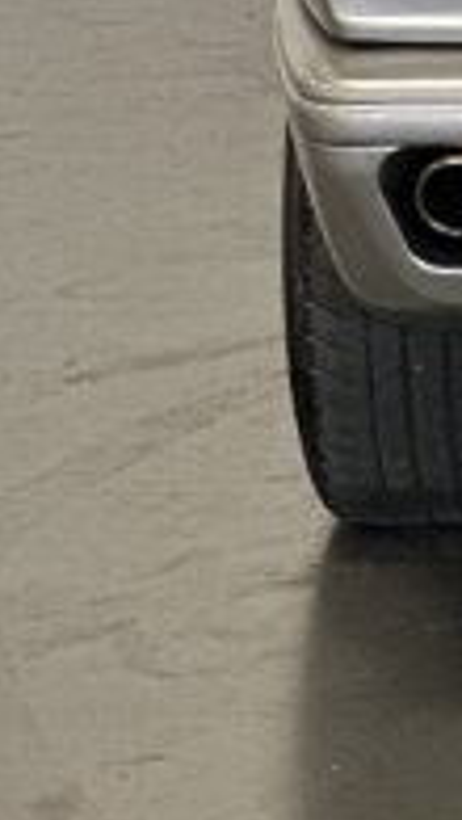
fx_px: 5976
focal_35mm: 275
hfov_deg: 4.3
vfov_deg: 7.8
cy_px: -172
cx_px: 1273
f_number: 2.8
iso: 250
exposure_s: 1/109
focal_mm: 9
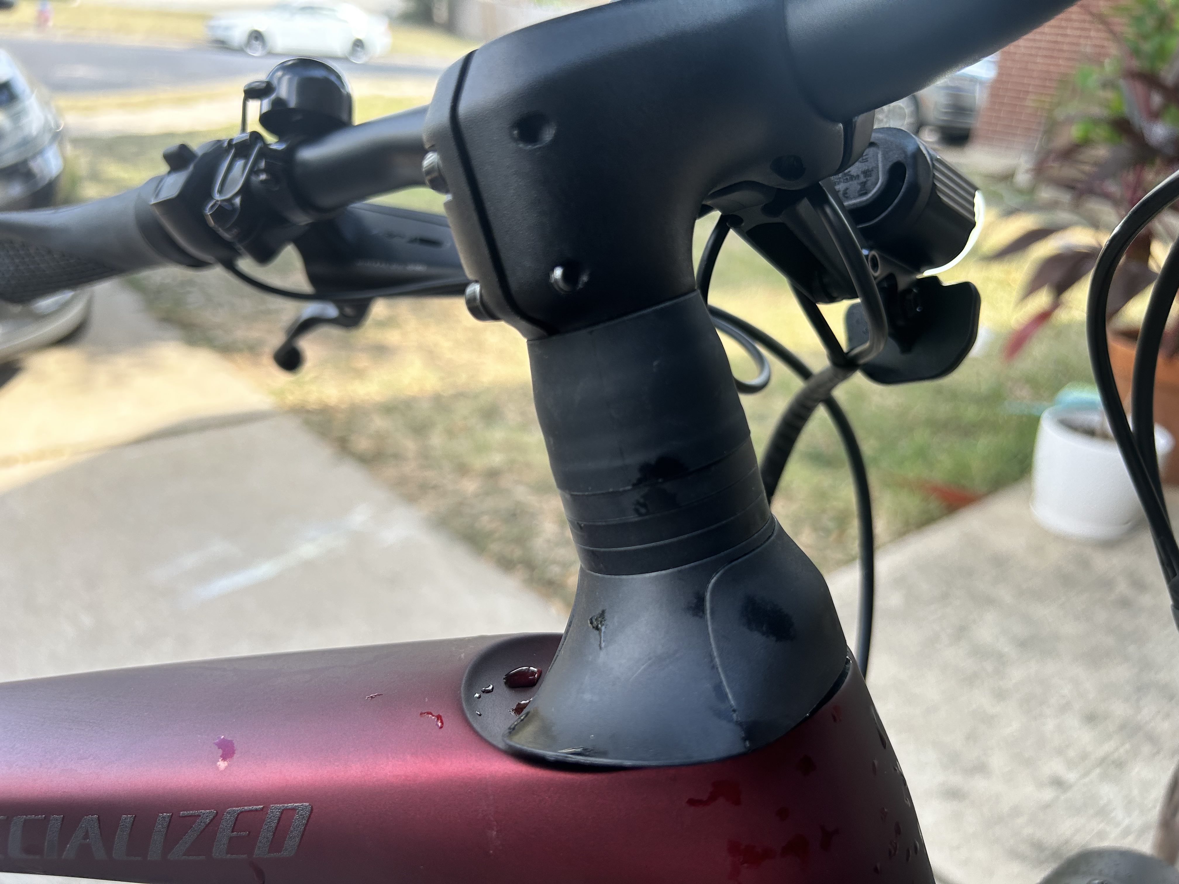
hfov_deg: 67.3
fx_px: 886
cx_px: 590
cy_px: 442
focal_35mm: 26
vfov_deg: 53.1
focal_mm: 5.7
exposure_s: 1/344
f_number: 1.5
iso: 50
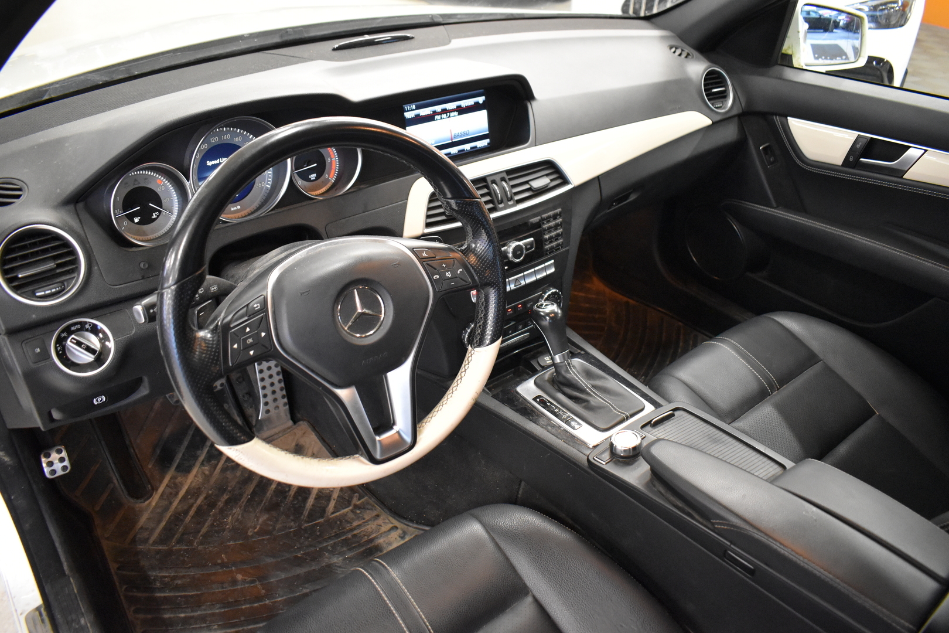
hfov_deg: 67.4
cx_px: 474
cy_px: 316
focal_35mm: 27
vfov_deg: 47.9
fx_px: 712
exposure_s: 1/60
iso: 4000
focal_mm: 18
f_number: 3.5
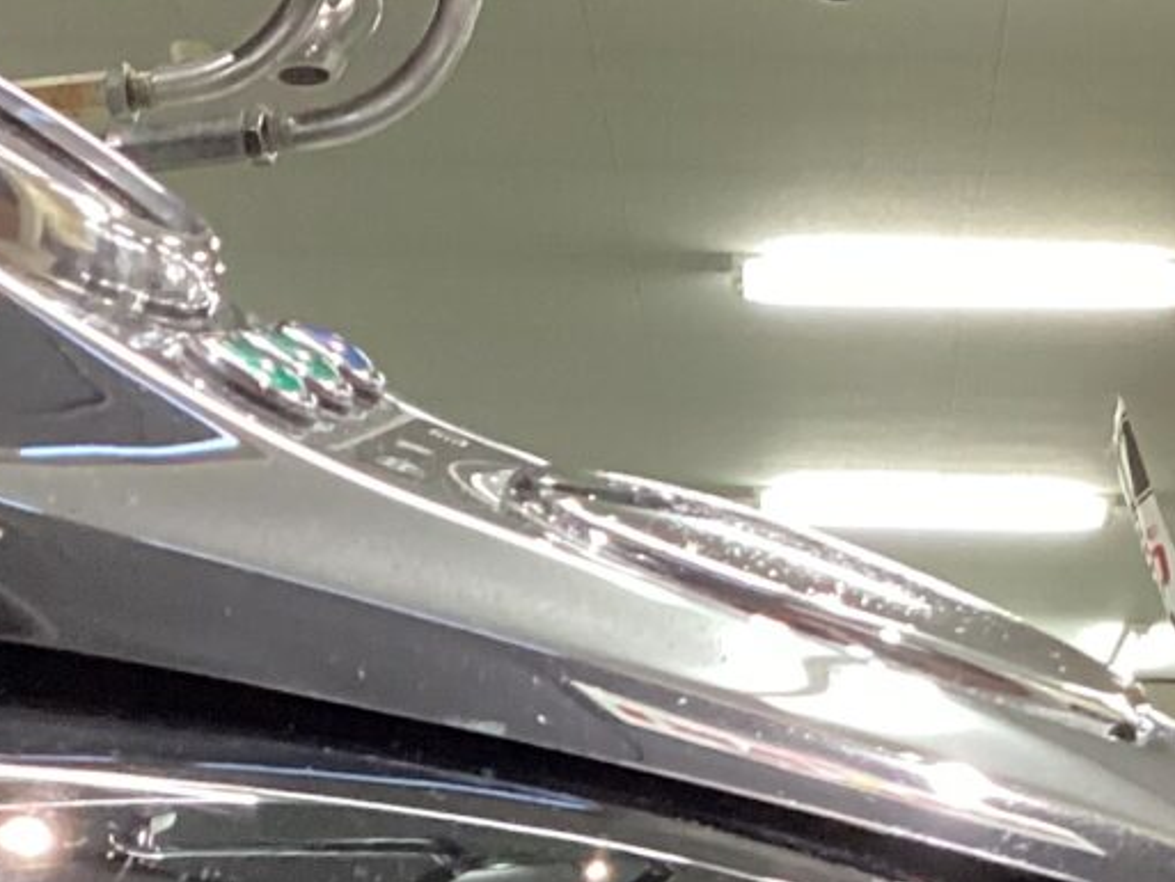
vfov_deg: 12.1
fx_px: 3938
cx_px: 387
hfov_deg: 16.9
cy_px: 1386
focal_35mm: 116
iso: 250
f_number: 2.4
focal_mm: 3.3
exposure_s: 1/60
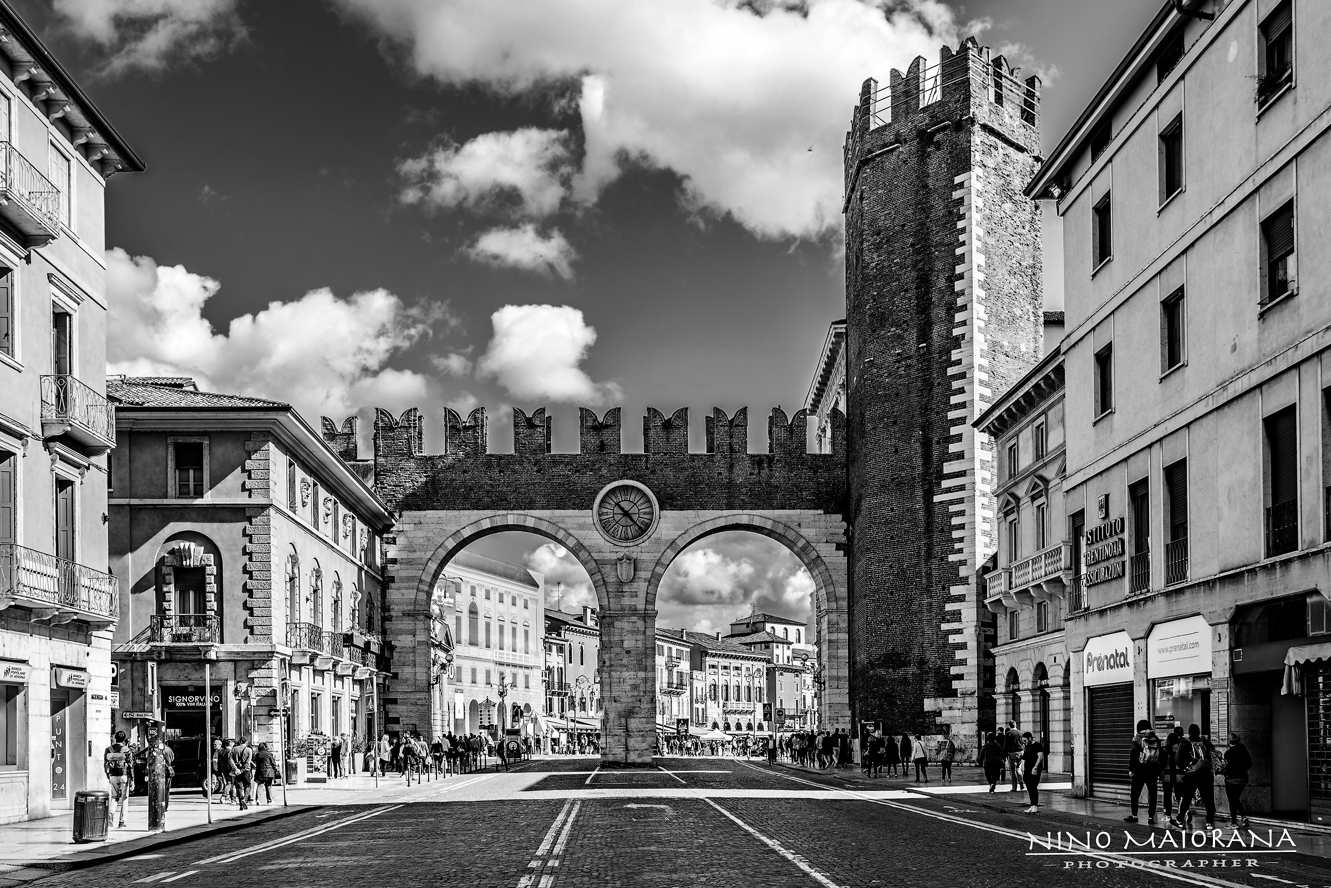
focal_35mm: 34
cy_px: 444
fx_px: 1257
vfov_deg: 38.9
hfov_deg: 55.8
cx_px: 666
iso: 100
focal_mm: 34
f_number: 10
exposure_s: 1/125
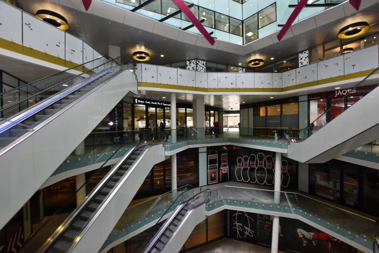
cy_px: 126
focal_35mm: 15
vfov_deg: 77.3
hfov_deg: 100.4
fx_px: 158
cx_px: 190
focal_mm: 10
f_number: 4.5
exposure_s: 1/160
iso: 800
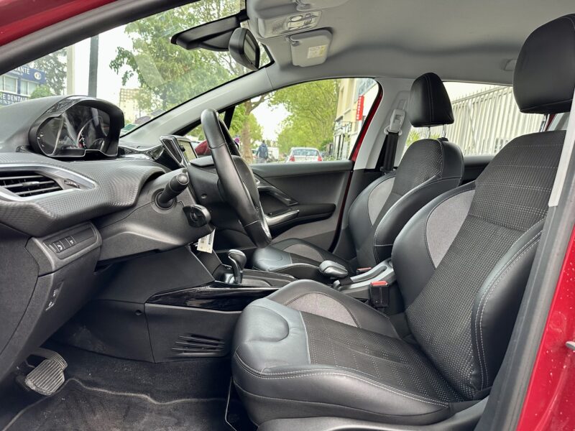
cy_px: 216
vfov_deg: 56.8
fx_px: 399
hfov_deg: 71.6
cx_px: 288
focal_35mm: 24
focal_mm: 6.86
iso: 250
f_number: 1.78
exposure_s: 1/108
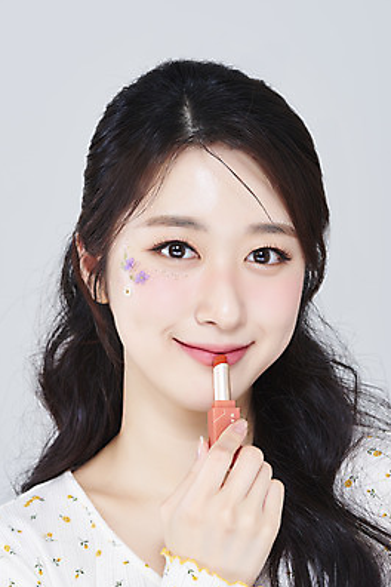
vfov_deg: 19.3
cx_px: 196
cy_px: 294
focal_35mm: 106
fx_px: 1727
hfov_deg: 12.9
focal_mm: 105
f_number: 11
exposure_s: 1/125
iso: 64
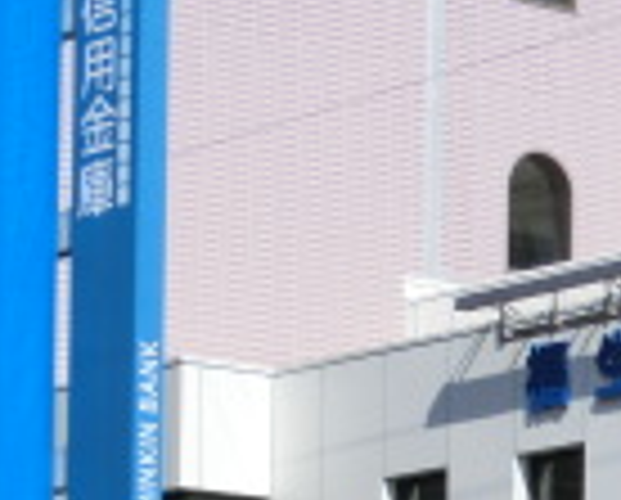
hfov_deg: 7.8
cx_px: 1274
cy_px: 838
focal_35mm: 235
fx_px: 4328
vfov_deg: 6.5
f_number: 4.7
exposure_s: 1/800
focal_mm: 9.3
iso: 80
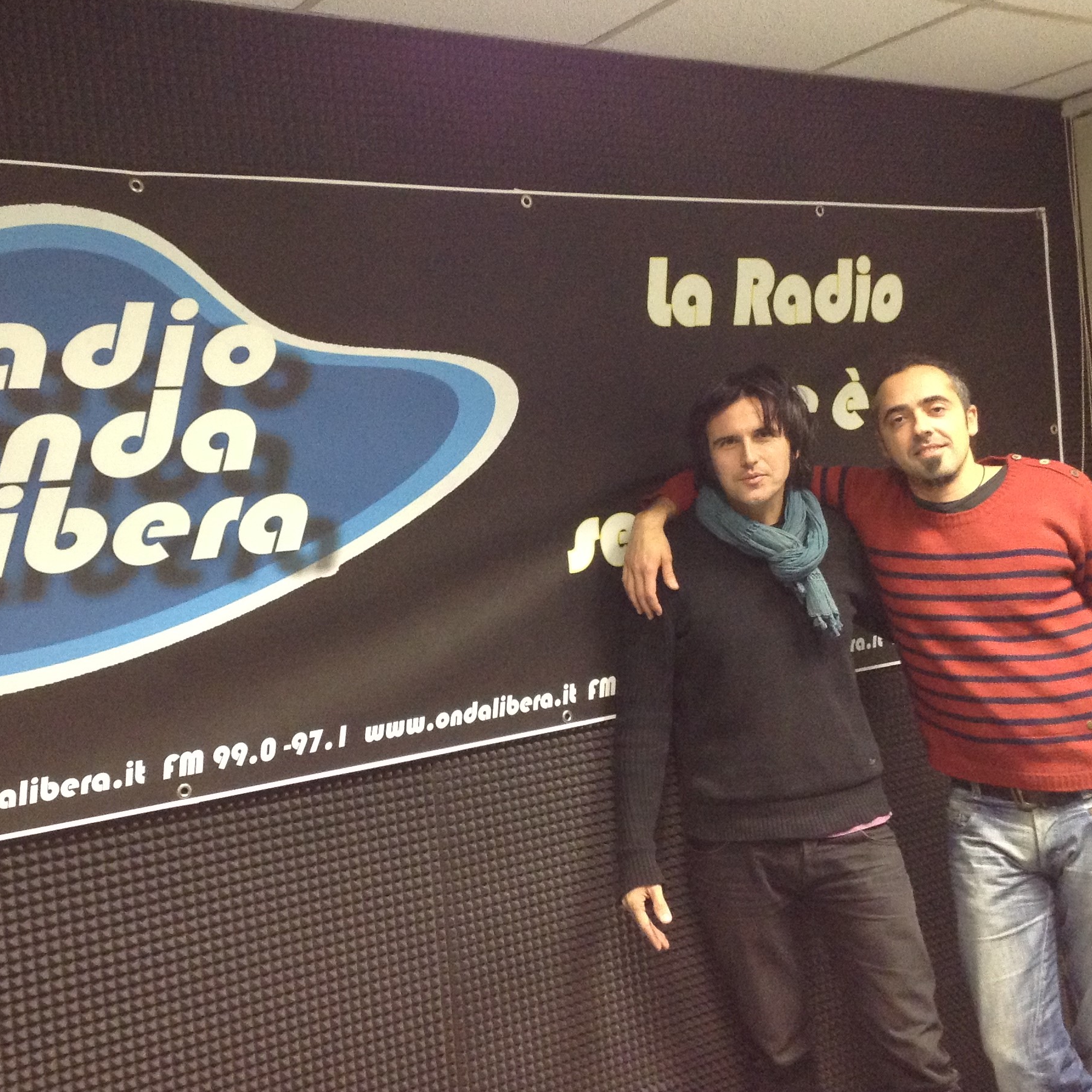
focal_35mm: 42
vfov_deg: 40.0
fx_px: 1499
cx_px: 455
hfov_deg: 39.9
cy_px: 542
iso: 250
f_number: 2.4
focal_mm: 3.3
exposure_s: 1/20
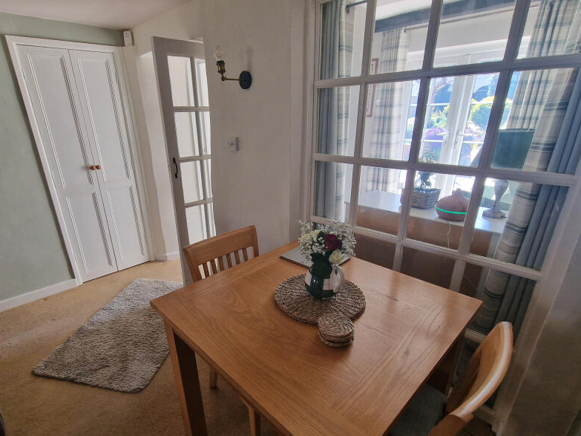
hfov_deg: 90.9
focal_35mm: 17
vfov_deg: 74.5
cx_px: 269
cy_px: 241
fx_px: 285
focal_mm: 2.2
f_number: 2.2
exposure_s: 1/60
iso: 200
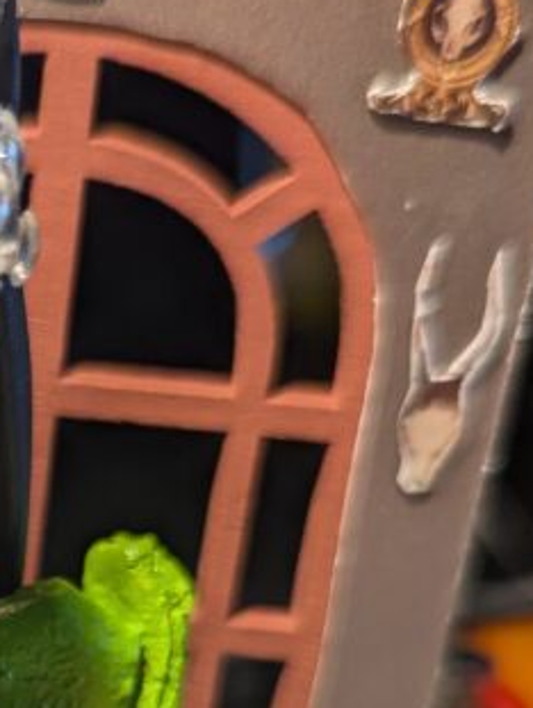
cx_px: -131
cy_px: 699
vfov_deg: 23.7
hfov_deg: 17.7
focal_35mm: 79
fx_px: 1619
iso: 47
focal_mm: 6.81
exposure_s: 1/236
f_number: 1.85
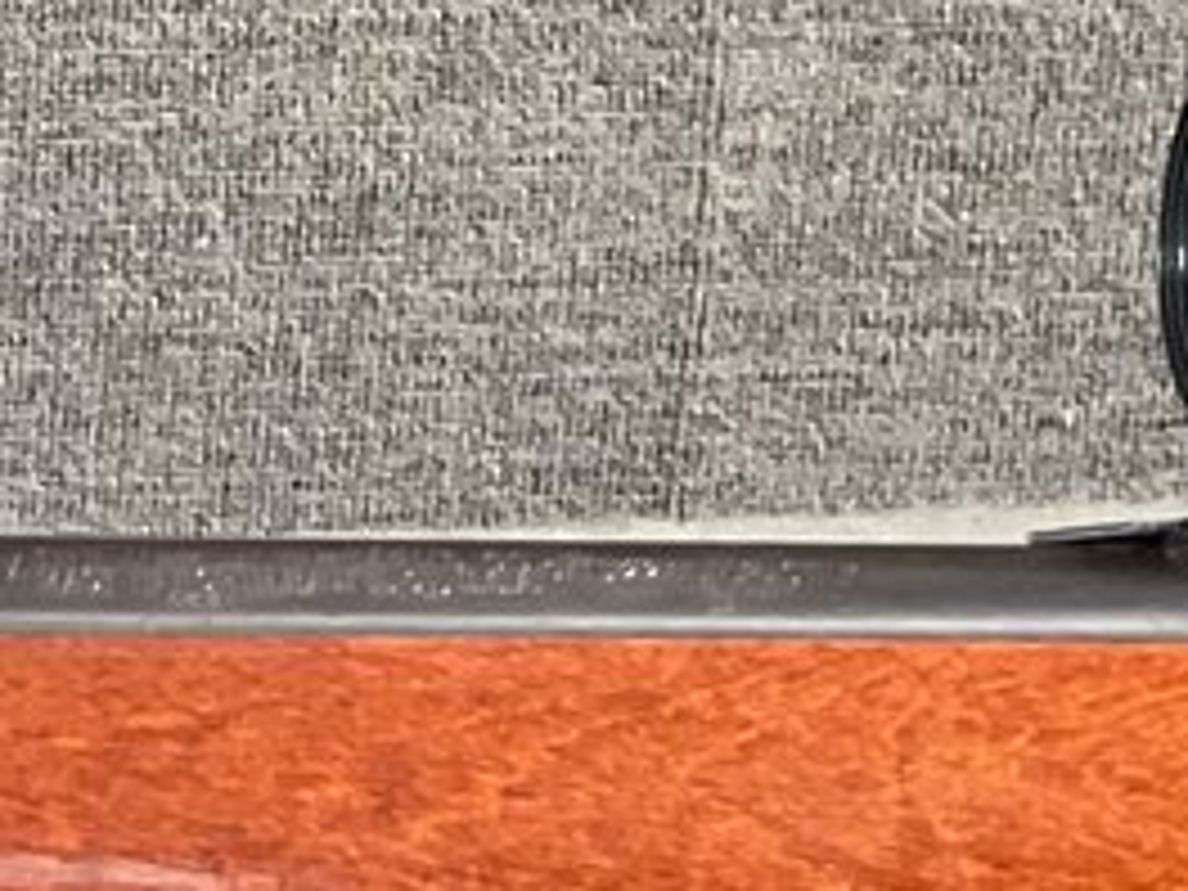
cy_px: 1006
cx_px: -1028
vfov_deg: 8.9
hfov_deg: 11.0
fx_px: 5697
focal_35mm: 166
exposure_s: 1/40
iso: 200
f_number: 1.8
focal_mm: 3
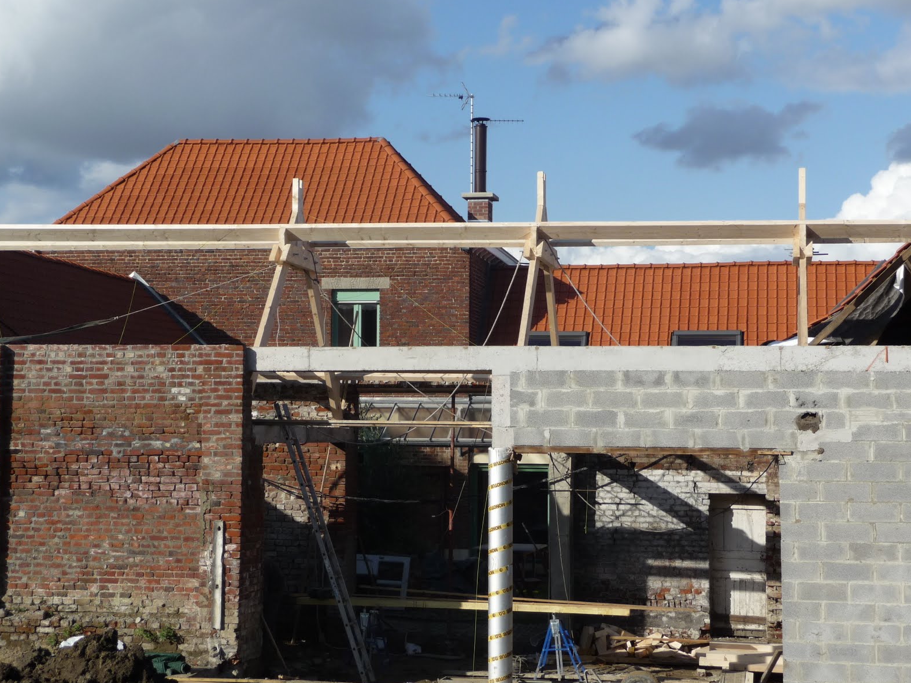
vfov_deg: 21.6
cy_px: 342
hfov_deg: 28.6
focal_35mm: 68
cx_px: 449
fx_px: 1790
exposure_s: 1/800
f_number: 4.5
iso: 100
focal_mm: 11.3
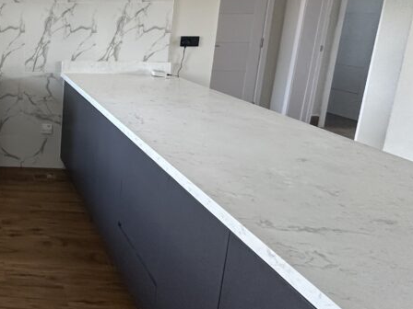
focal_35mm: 32
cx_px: -49
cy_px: 80
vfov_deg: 42.9
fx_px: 382
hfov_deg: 43.1
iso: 200
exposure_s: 1/99
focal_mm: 2.22
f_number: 2.2
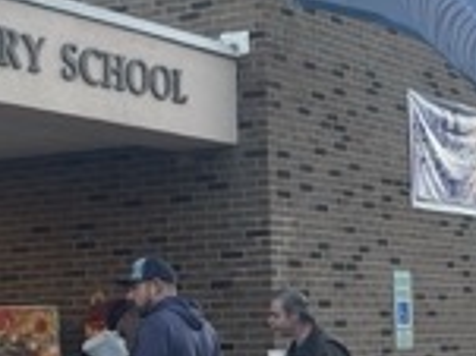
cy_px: 161
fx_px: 1456
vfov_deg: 13.9
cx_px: 296
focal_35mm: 106
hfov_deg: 18.5
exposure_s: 1/121
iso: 50
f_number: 1.6
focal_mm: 5.1
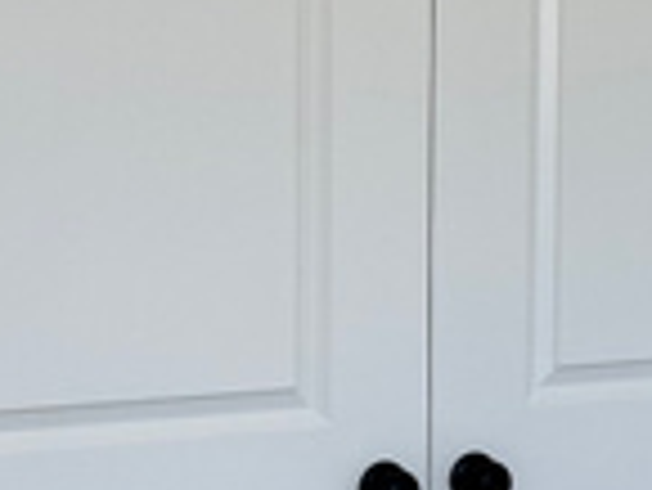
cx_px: 454
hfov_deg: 11.7
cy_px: 301
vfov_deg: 8.8
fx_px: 3186
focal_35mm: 169
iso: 64
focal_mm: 6.76
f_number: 1.78
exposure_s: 1/288
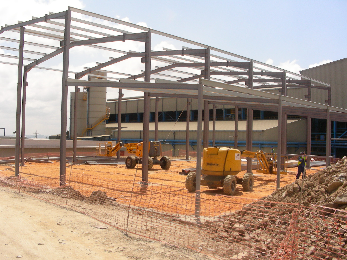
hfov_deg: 49.0
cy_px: 130
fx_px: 381
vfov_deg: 37.7
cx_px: 174
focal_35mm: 38
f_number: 5.6
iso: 50
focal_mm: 6.3
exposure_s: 1/378
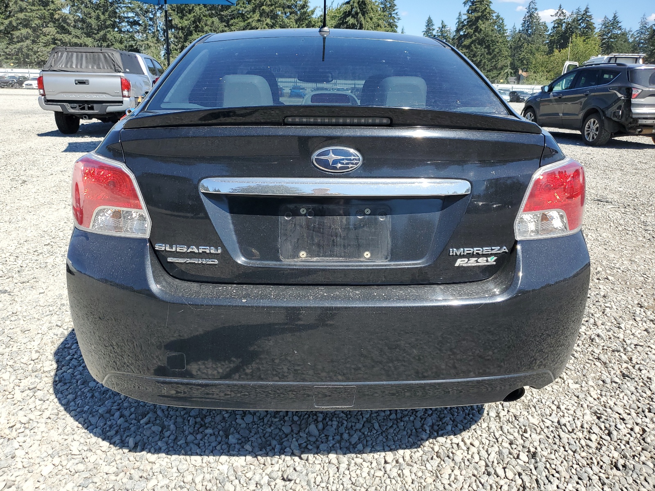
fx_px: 492
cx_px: 328
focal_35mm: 26
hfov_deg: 67.3
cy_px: 246
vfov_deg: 53.1
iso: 50
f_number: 1.5
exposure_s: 1/2000
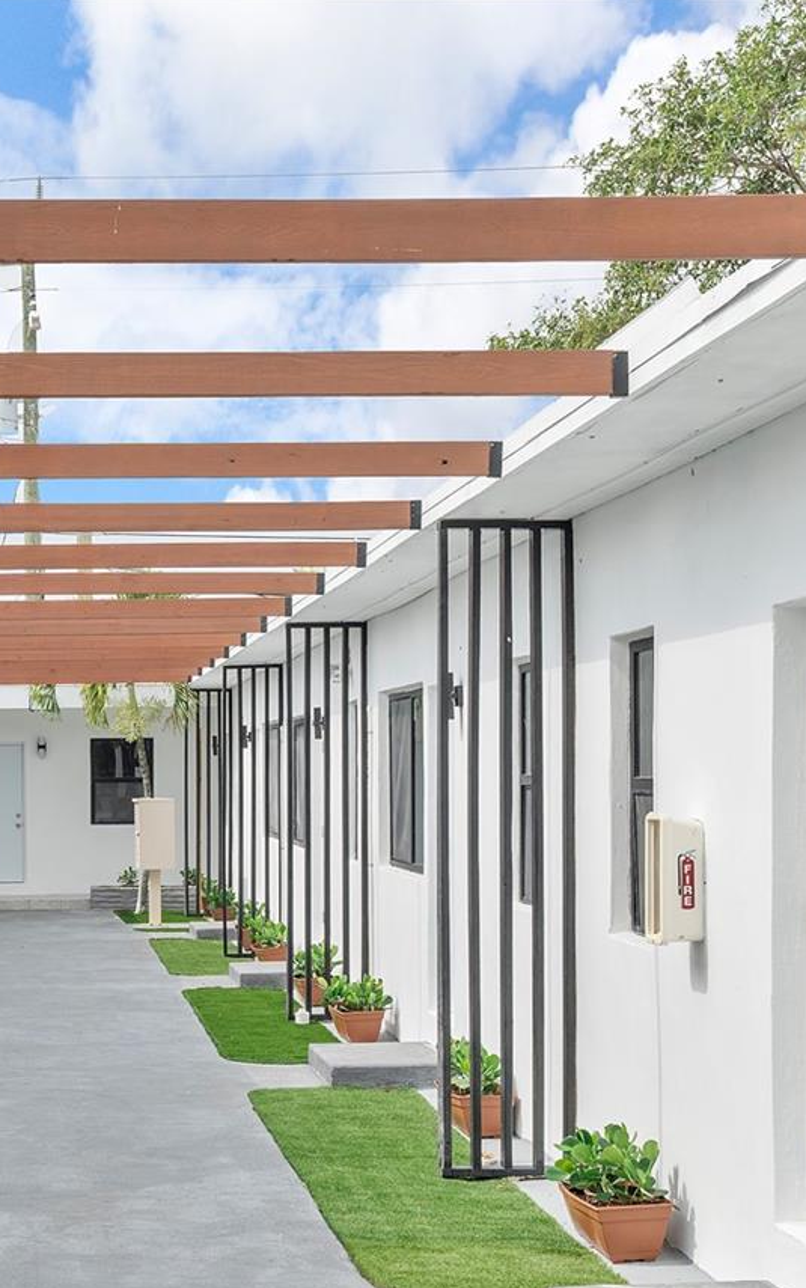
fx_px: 2142
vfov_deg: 33.3
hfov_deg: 20.8
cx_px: 48
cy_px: 797
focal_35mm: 61
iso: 125
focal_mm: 32
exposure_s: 1/400
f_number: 8
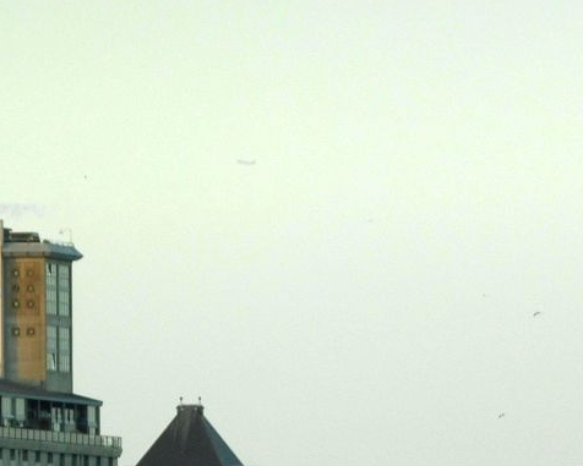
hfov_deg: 2.5
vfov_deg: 2.0
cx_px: 328
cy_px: 457
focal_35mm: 764
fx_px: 13185
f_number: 6.3
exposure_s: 1/100
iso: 160
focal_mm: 65
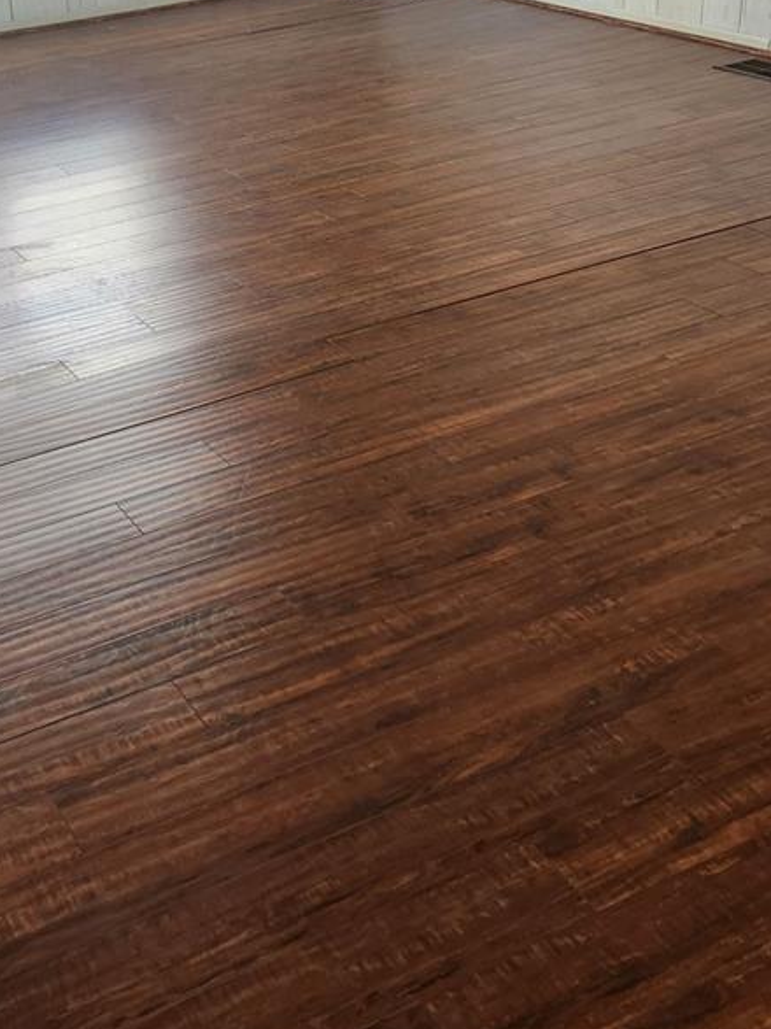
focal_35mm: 47
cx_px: 161
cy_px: 328
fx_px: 1396
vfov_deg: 39.9
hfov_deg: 30.2
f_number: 1.8
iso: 100
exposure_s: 1/120
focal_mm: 5.4
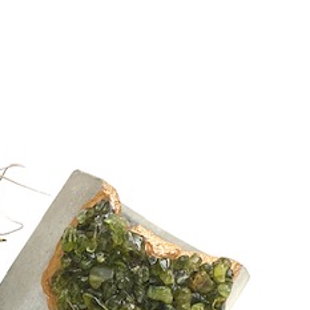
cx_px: 48
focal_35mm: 63
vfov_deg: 26.5
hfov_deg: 26.6
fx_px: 638
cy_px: 273
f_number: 1.8
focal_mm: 4.25
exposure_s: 1/60
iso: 100
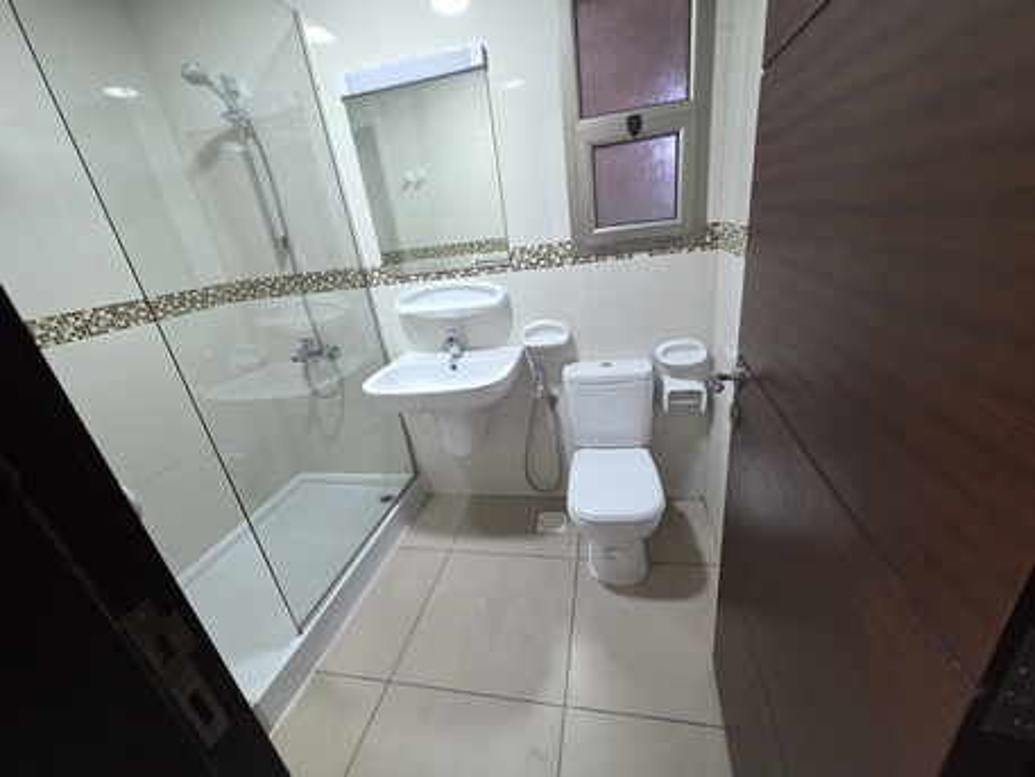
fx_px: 389
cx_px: 518
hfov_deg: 106.2
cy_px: 388
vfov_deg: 89.9
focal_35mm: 13
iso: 400
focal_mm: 2.2
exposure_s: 1/50
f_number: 1.9
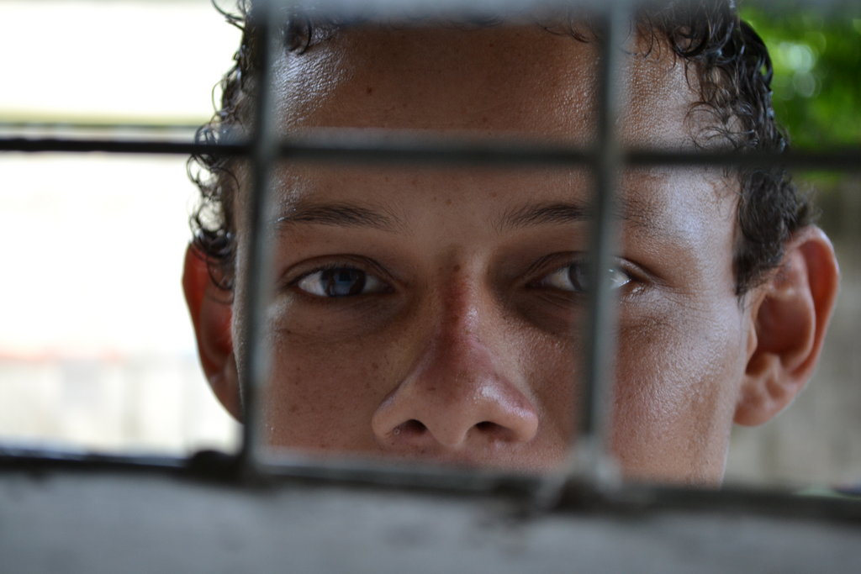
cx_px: 430
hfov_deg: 27.0
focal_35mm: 75
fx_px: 1794
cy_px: 287
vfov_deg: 18.2
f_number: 5.6
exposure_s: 1/60
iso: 450
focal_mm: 50
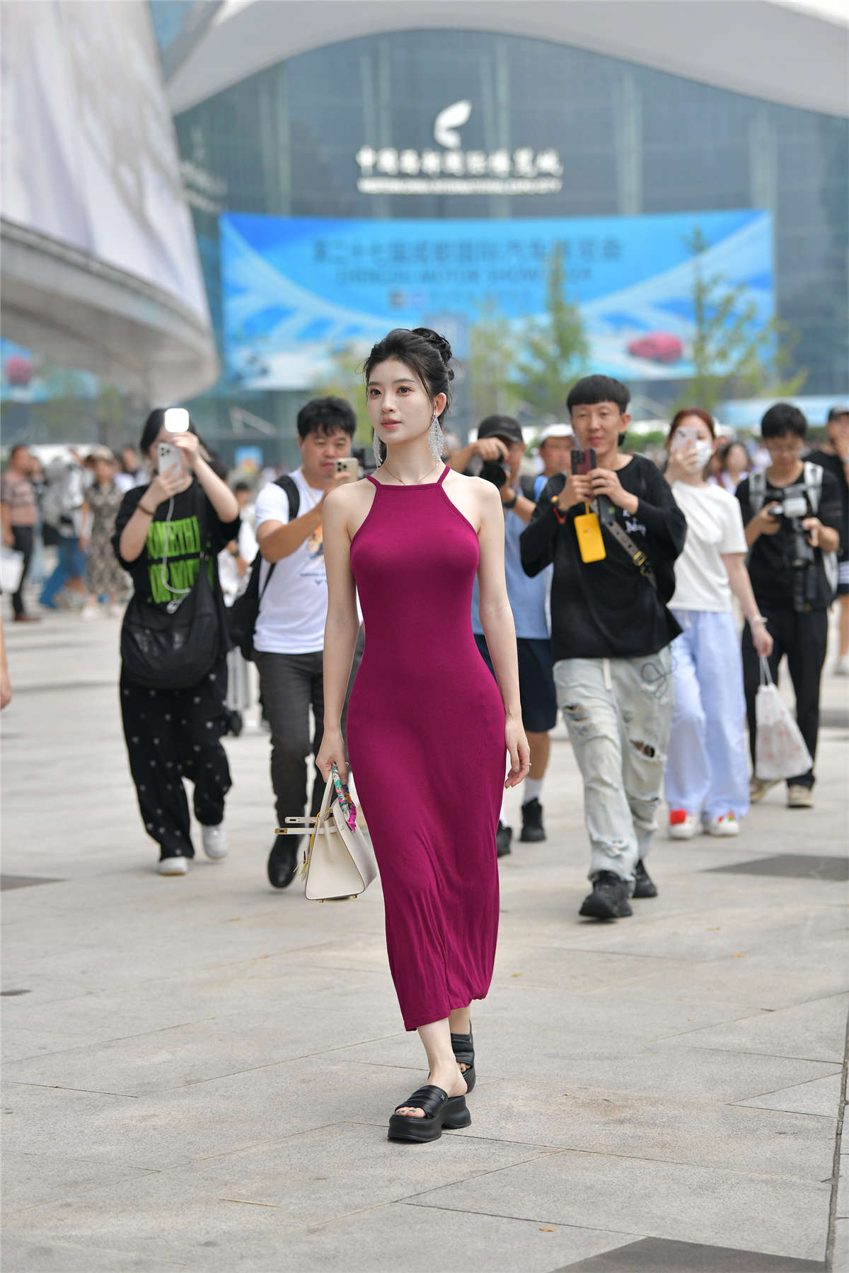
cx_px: 424
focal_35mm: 95
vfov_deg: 21.5
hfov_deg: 14.4
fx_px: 3360
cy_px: 636
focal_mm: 95
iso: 1600
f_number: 3.5
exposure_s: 1/640
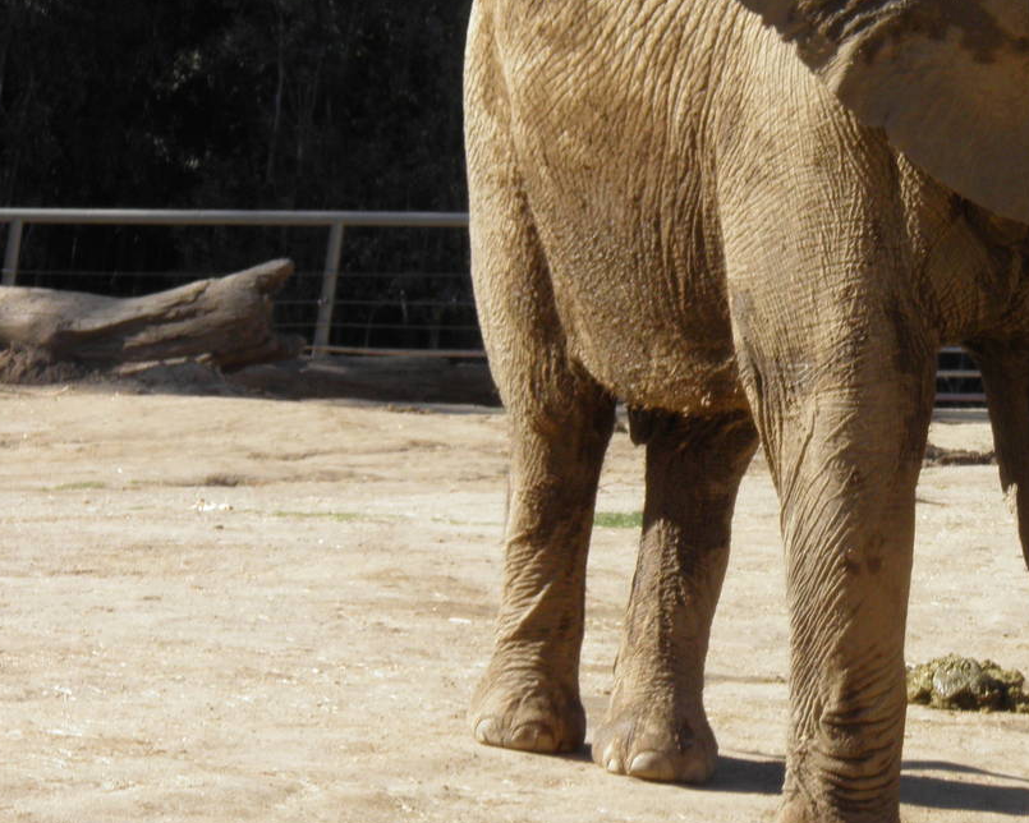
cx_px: 982
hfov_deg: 5.5
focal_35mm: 353
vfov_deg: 4.4
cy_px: 412
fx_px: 10750
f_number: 5.8
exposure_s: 1/160
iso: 50
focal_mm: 32.7
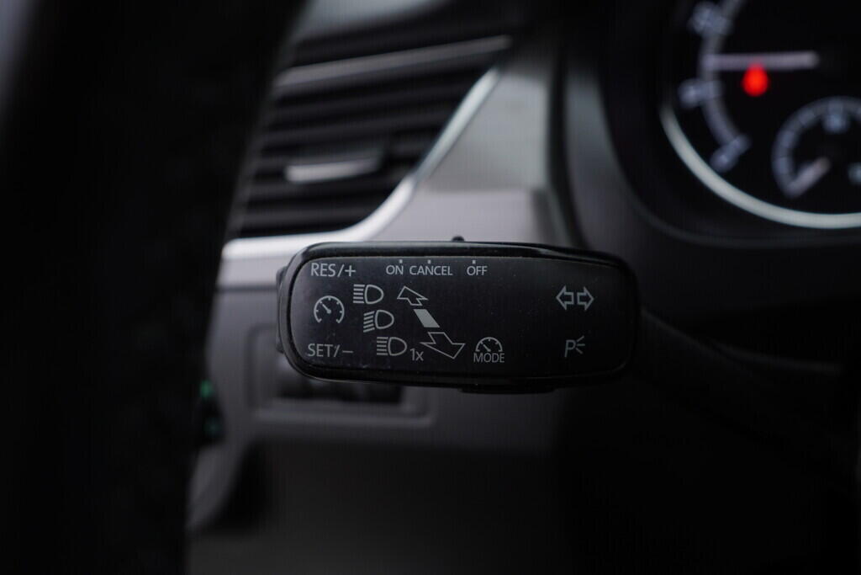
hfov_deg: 53.1
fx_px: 861
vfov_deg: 36.9
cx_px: 430
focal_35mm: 36
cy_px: 288
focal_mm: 24
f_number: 4
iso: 125
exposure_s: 1/60
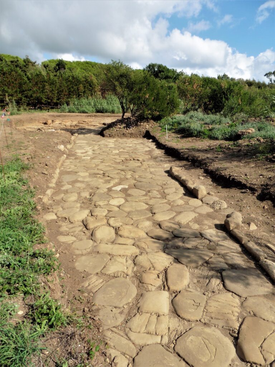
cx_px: 138
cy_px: 184
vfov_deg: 71.6
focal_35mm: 24
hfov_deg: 56.8
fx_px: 254
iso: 100
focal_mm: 4.3
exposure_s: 1/1000
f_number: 4
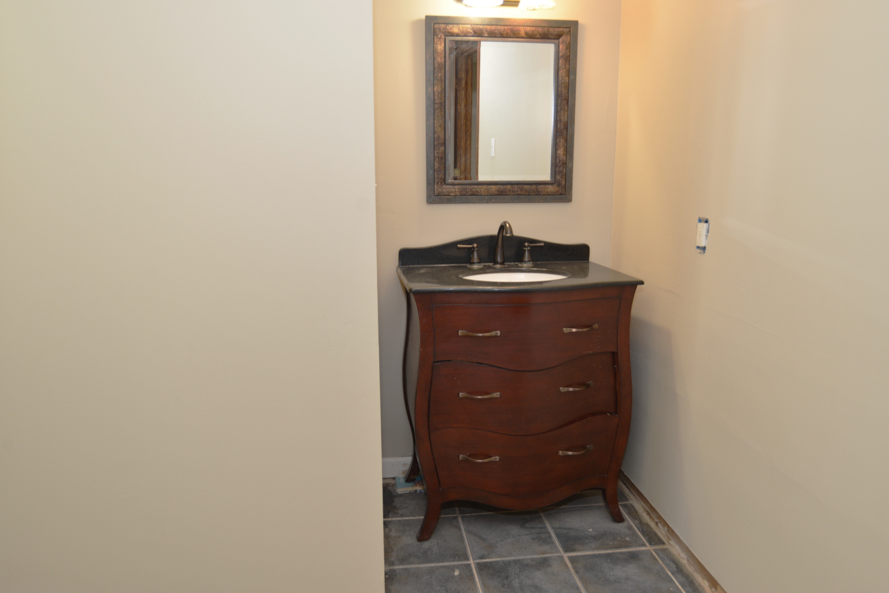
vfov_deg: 49.6
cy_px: 296
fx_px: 642
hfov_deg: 69.4
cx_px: 444
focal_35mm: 26
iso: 400
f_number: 4.5
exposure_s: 1/25
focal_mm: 26
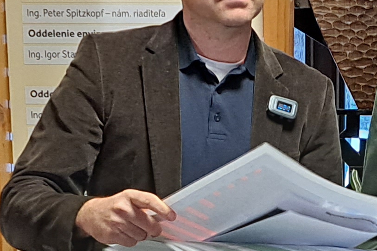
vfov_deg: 9.6
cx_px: 263
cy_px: 256
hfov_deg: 14.4
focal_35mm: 142
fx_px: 1487
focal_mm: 5.23
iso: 160
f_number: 1.8
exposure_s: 1/50
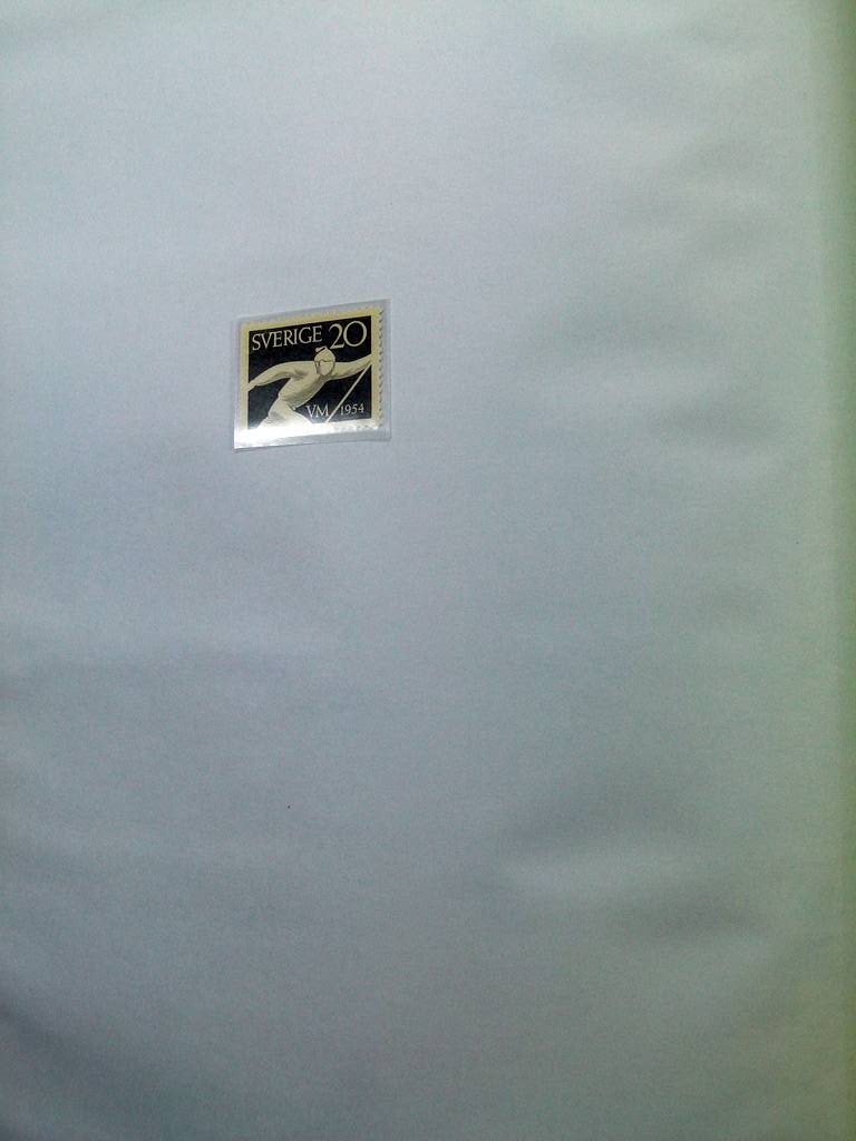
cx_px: 428
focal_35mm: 39
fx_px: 1286
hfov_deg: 36.8
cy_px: 570
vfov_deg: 47.9
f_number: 4
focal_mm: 7
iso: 100
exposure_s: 1/160
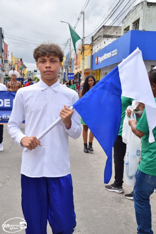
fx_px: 292
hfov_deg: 29.9
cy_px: 117
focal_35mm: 45
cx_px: 78
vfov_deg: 43.6
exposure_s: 1/400
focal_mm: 30
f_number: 10
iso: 200
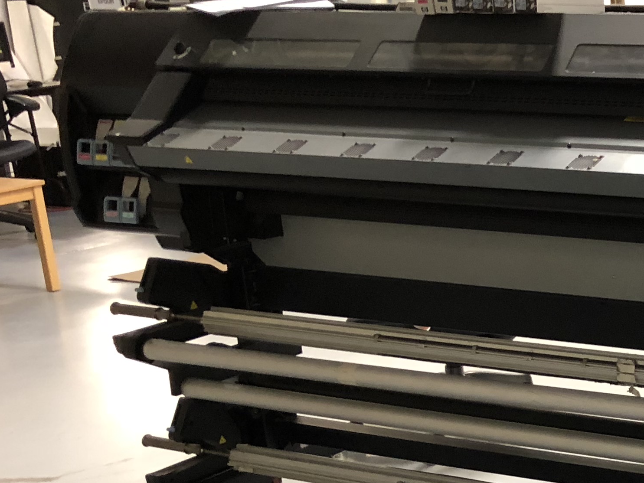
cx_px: 843
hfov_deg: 22.8
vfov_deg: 19.1
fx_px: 1414
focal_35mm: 76
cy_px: 403
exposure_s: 1/15
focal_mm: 4
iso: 64
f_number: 1.8
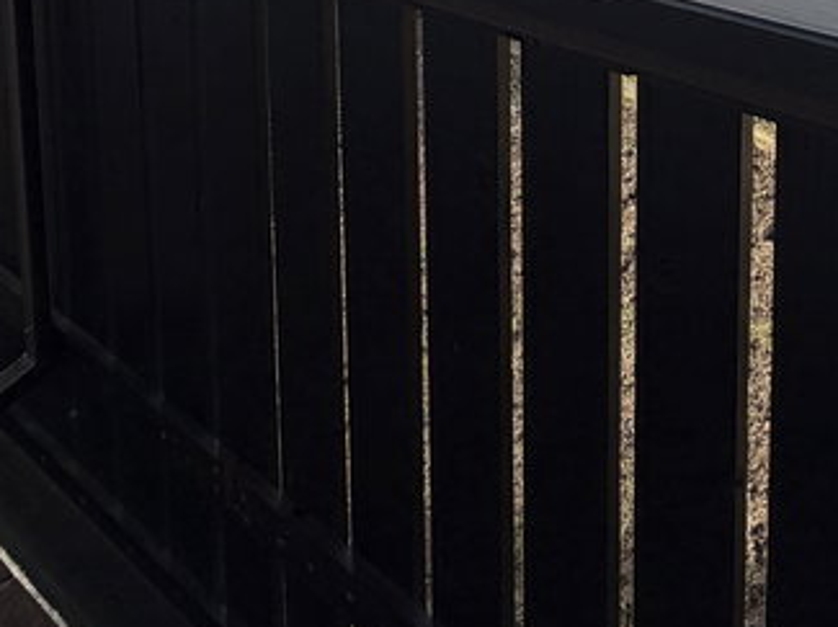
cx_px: 489
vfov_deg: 25.3
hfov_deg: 41.2
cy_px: -263
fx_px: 1112
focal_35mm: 46
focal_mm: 2.22
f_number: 2.2
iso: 32
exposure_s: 1/770
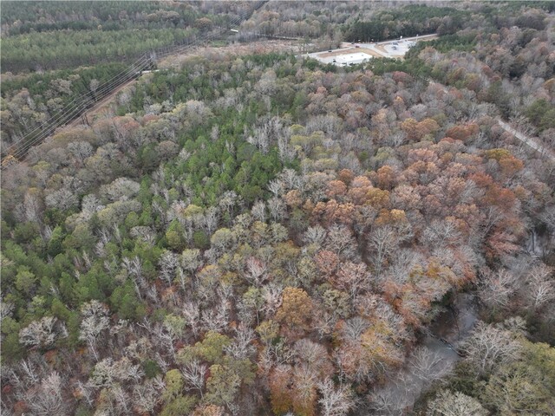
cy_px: 208
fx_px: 385
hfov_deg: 71.6
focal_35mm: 24
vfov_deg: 56.8
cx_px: 278
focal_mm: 12.29
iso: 100
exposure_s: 1/30
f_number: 2.8
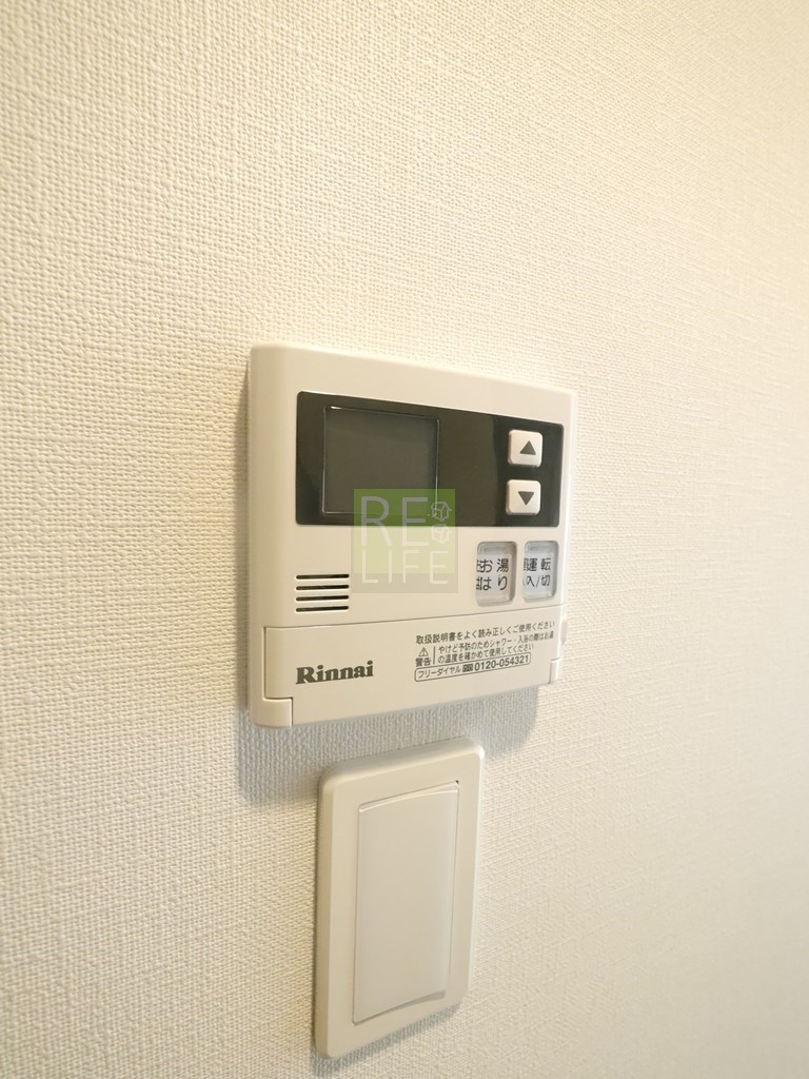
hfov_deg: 85.7
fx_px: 436
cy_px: 540
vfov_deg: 102.1
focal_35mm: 14
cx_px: 404
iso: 3200
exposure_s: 1/60
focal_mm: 7
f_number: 4
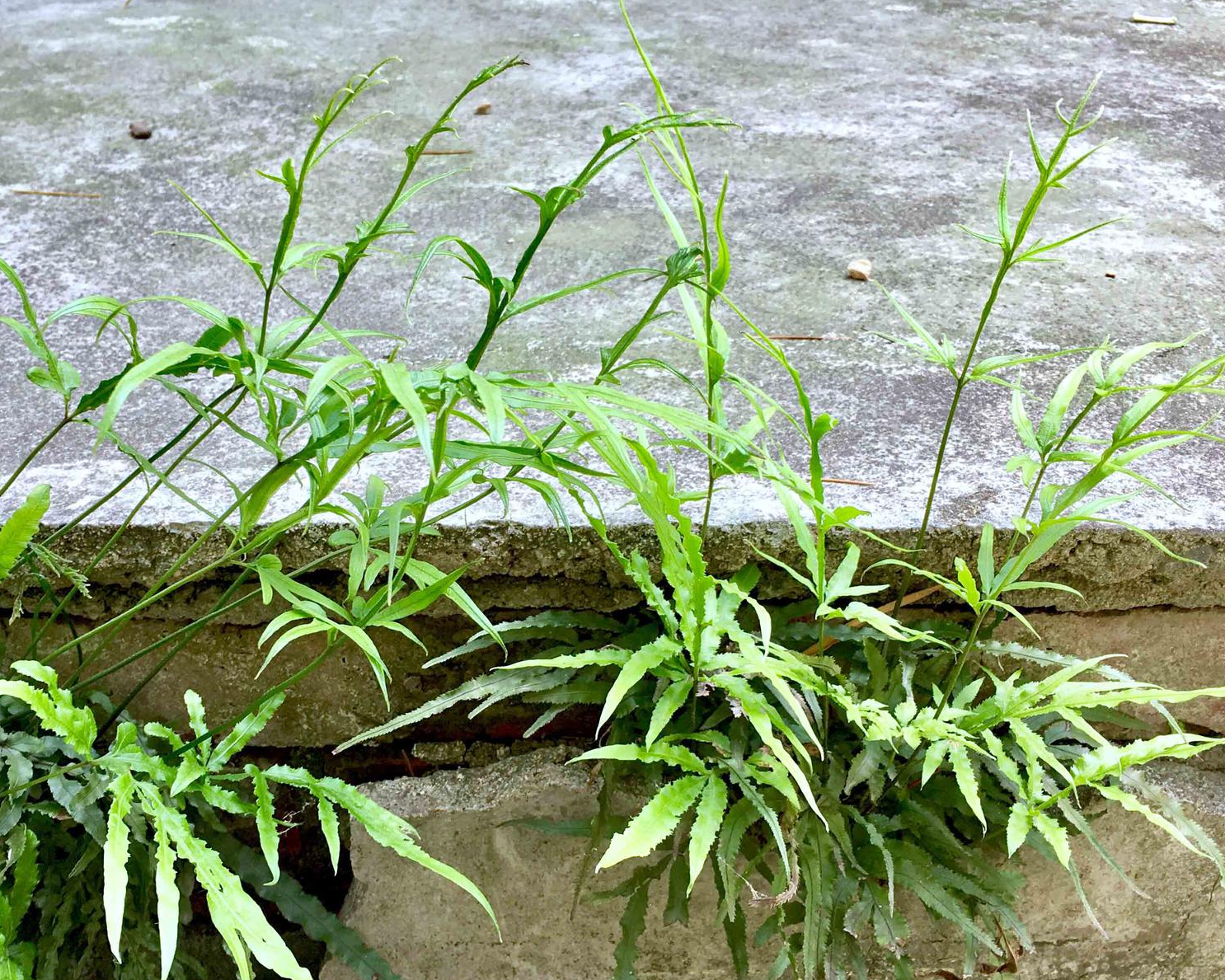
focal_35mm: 39
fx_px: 1414
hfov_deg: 46.7
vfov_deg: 38.1
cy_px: 574
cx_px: 525
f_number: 2.2
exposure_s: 1/50
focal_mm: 4.15
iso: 25
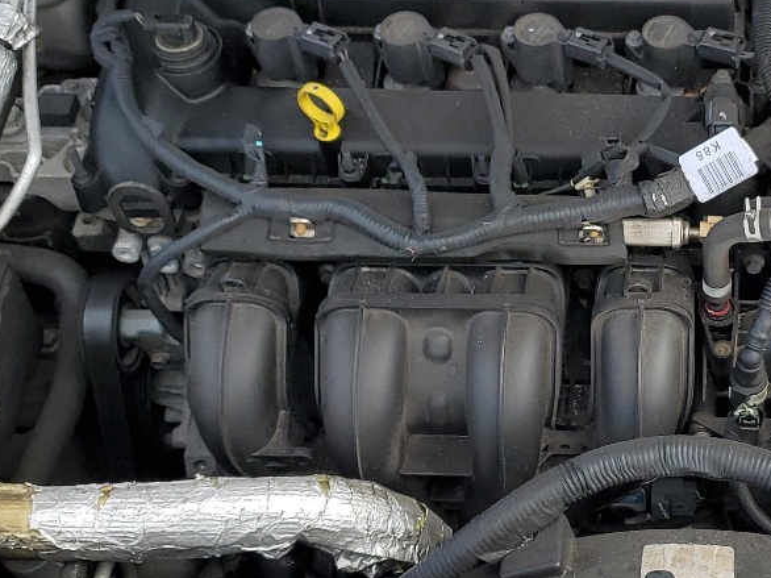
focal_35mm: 71
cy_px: 236
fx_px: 1581
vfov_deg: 20.7
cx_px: 664
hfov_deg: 26.7
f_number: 1.5
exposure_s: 1/909
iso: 50
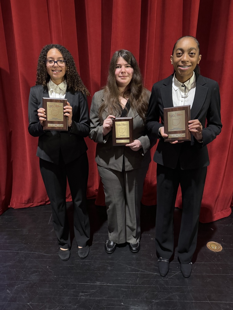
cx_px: 116
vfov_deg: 71.6
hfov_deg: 56.8
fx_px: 215
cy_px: 155
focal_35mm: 24
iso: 640
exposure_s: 1/59
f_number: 1.78
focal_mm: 6.76
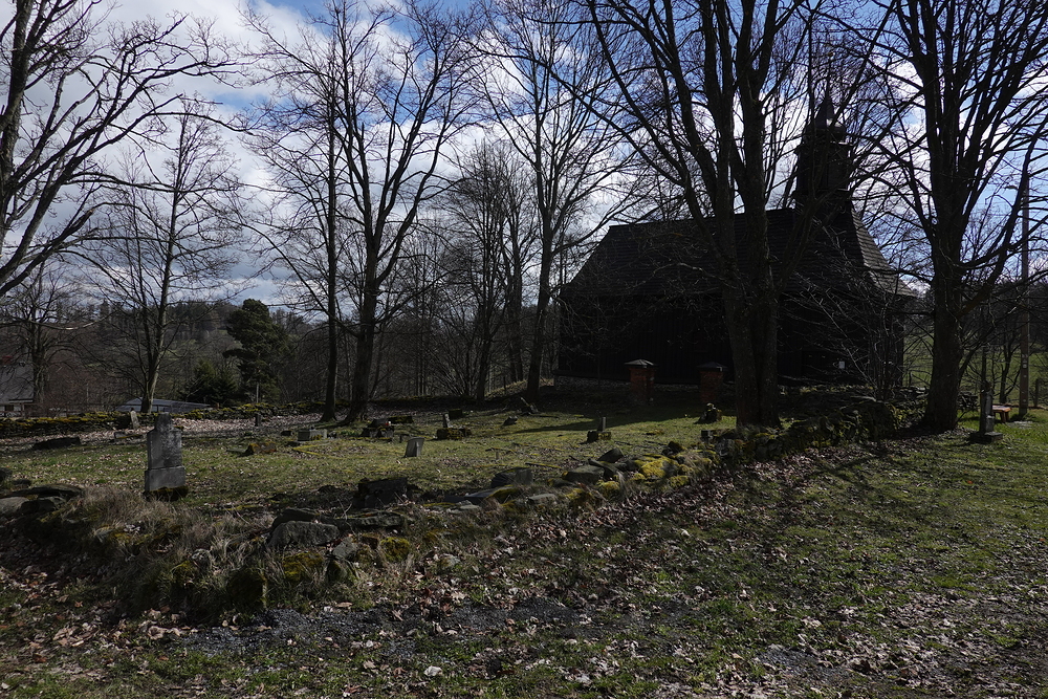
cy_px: 350
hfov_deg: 73.7
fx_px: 699
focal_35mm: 24
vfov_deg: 53.1
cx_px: 524
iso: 125
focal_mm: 9
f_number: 3.2
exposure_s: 1/2500
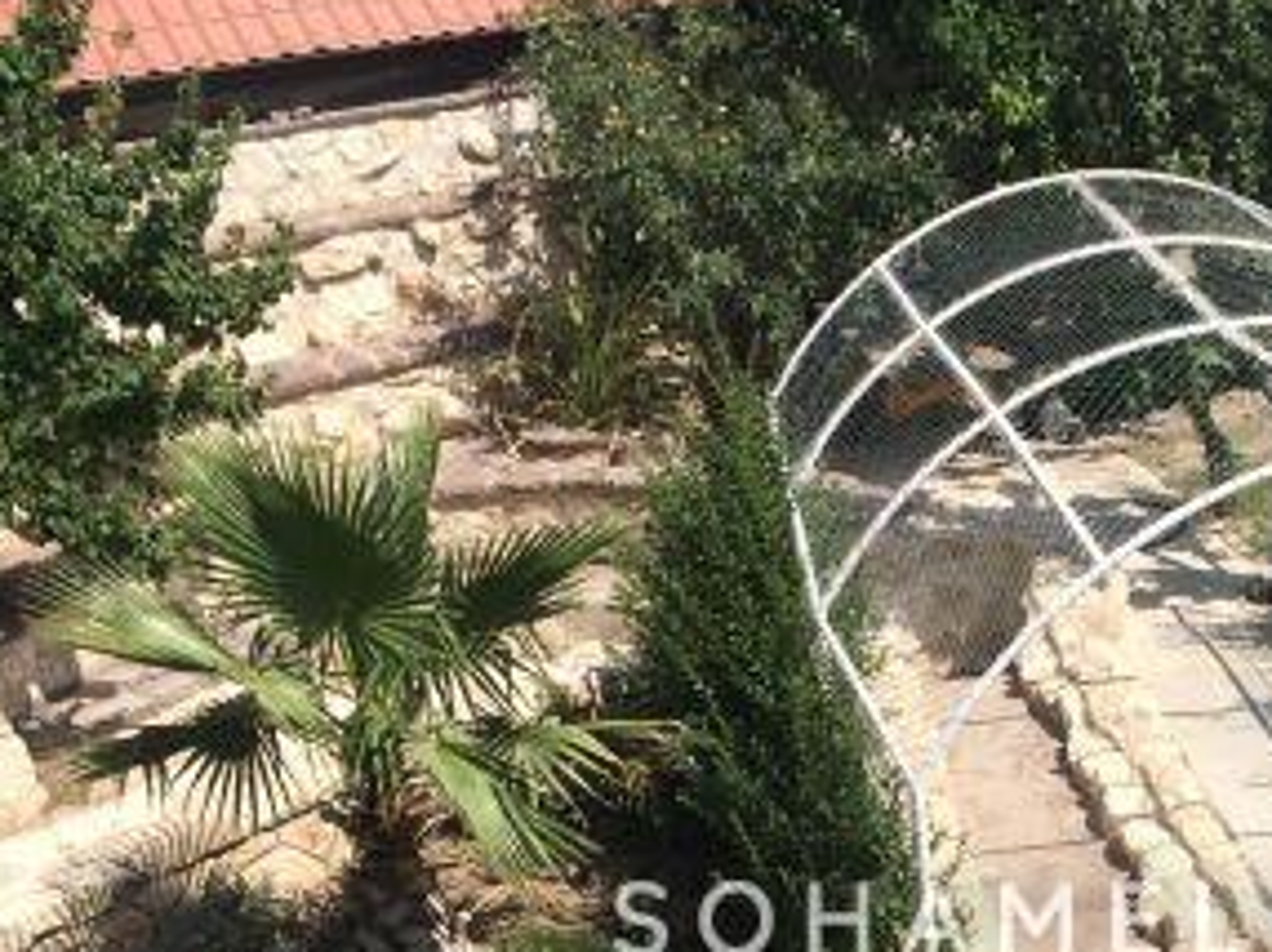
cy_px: 912
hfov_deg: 28.8
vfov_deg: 21.9
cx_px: 1125
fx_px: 2386
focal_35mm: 65
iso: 32
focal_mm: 4.15
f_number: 2.2
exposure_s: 1/2933
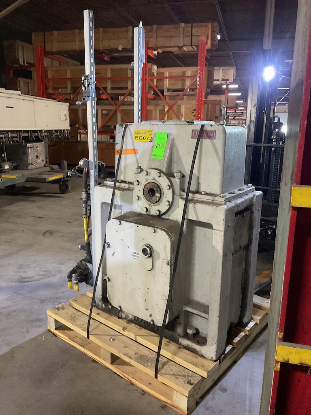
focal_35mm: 29
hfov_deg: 48.2
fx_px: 347
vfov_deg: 61.7
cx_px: 156
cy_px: 208
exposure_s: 1/30
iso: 320
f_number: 1.8
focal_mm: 3
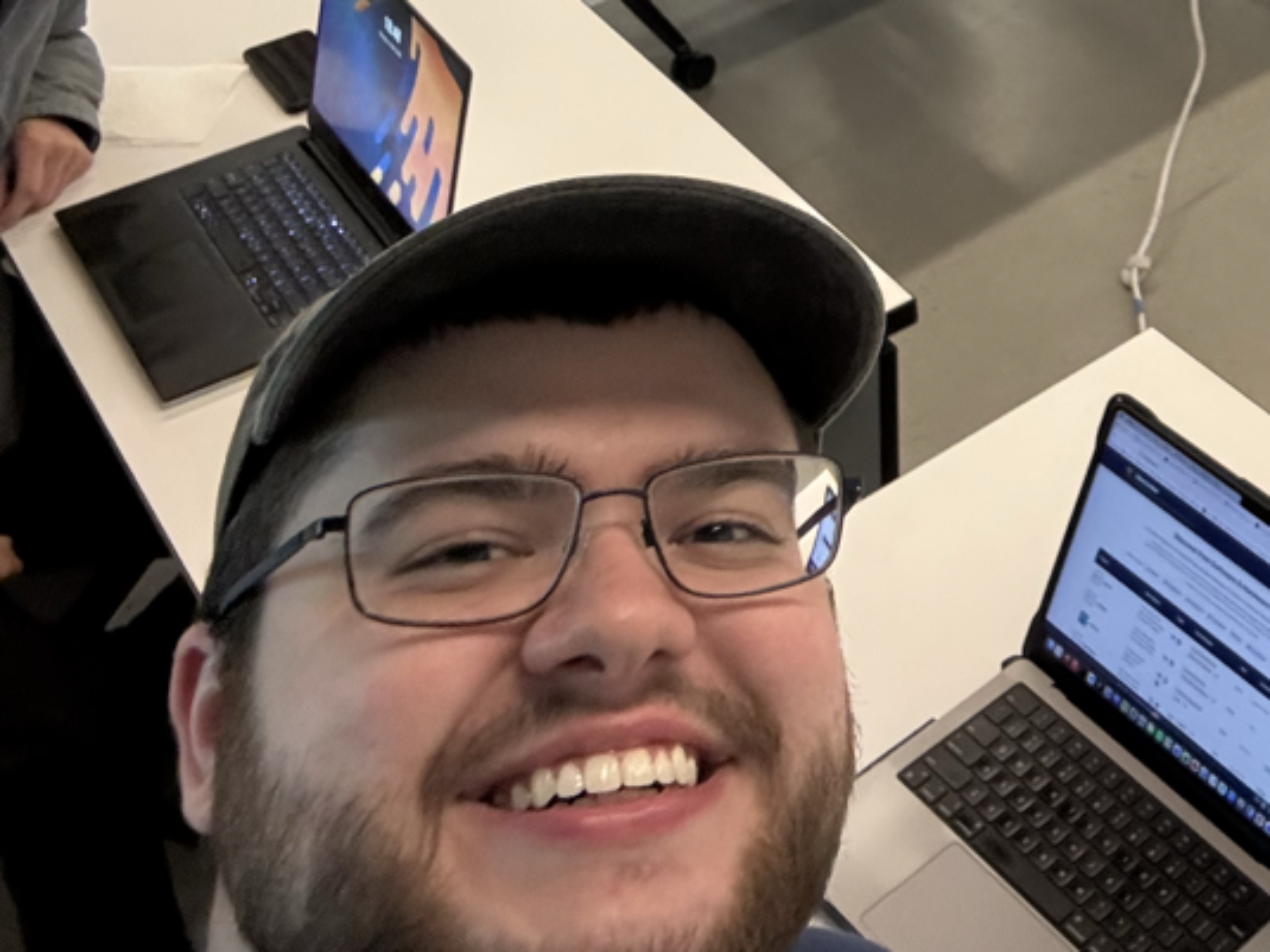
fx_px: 2017
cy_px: -104
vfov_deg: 24.7
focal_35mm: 55
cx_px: 1405
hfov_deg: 31.0
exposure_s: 1/40
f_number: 1.9
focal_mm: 2.69
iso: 250
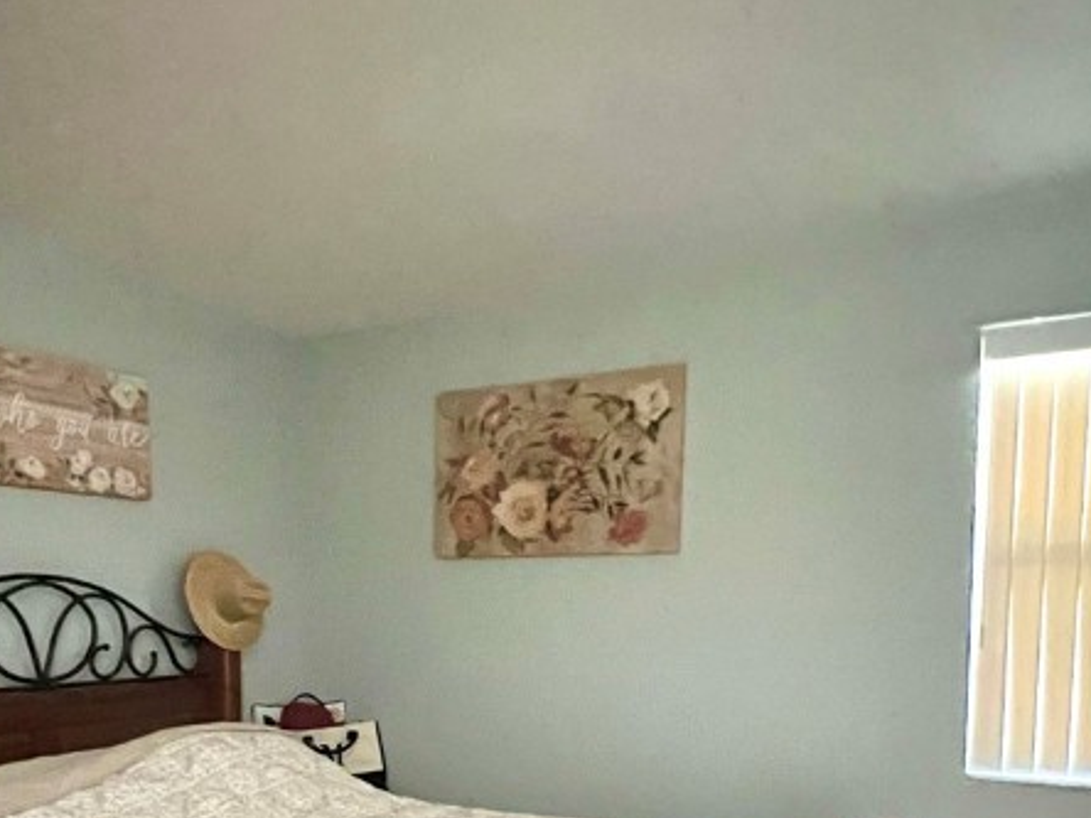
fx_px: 946
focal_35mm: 30
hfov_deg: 58.6
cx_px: 361
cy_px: 698
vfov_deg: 43.7
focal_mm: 1.57
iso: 1000
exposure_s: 1/30
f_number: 1.8
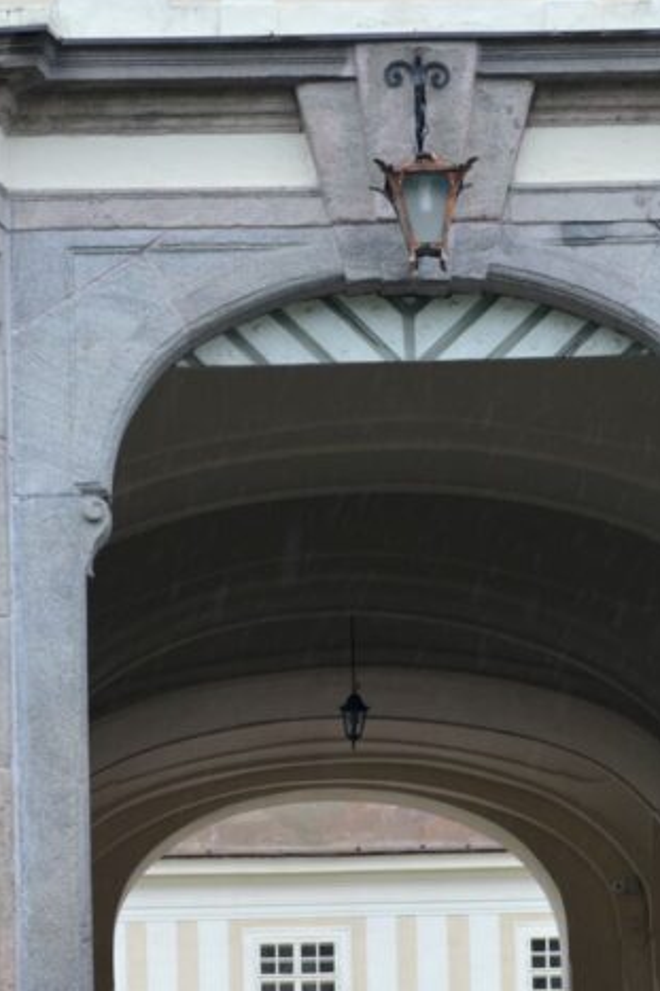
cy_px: 633
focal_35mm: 181
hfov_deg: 7.6
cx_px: 469
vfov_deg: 11.3
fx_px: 4983
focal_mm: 55
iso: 200
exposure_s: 1/160
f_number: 6.3
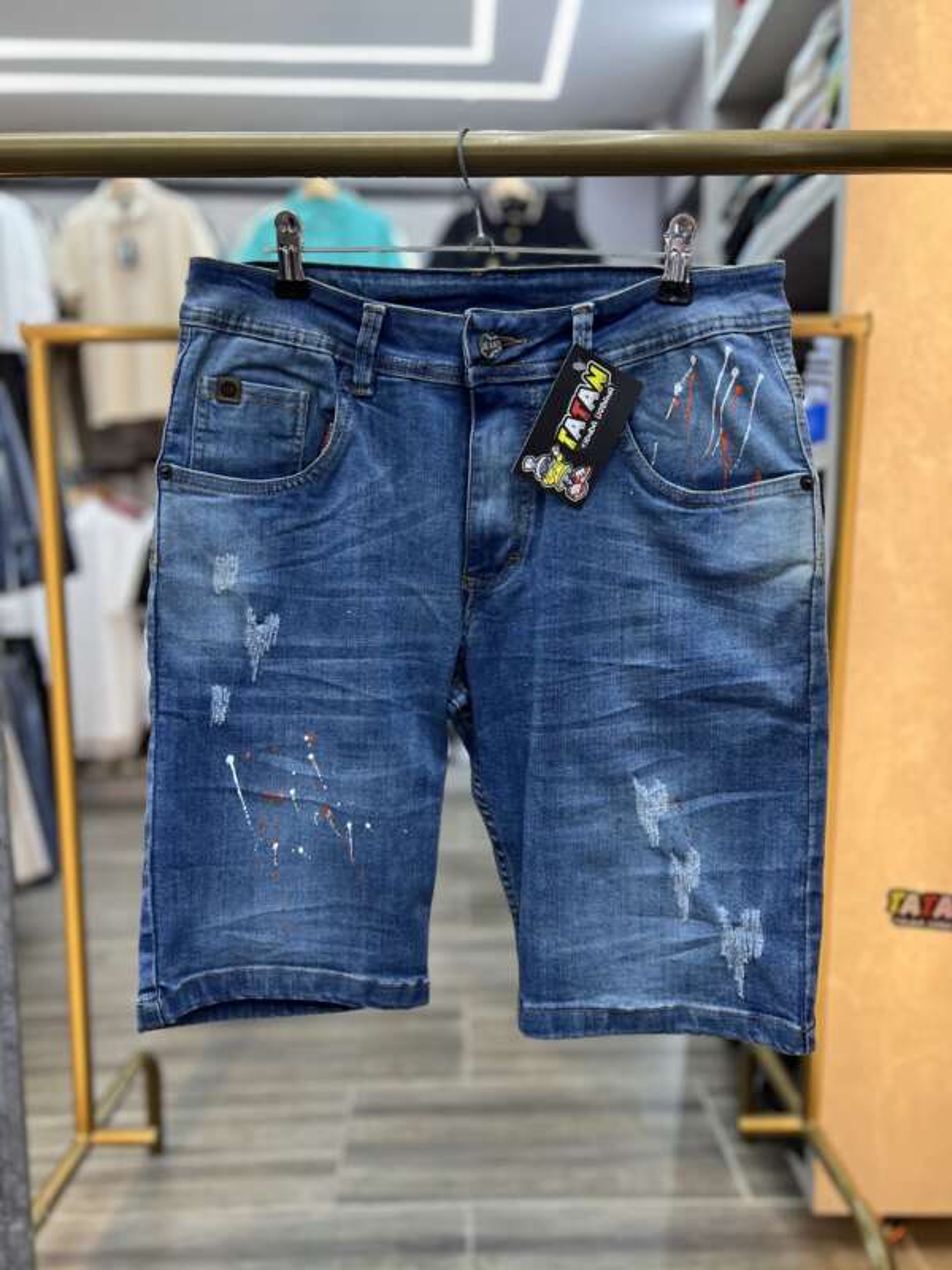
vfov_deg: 67.3
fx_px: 953
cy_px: 635
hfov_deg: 53.1
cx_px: 476
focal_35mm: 26
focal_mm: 5.7
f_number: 1.5
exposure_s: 1/60
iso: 80
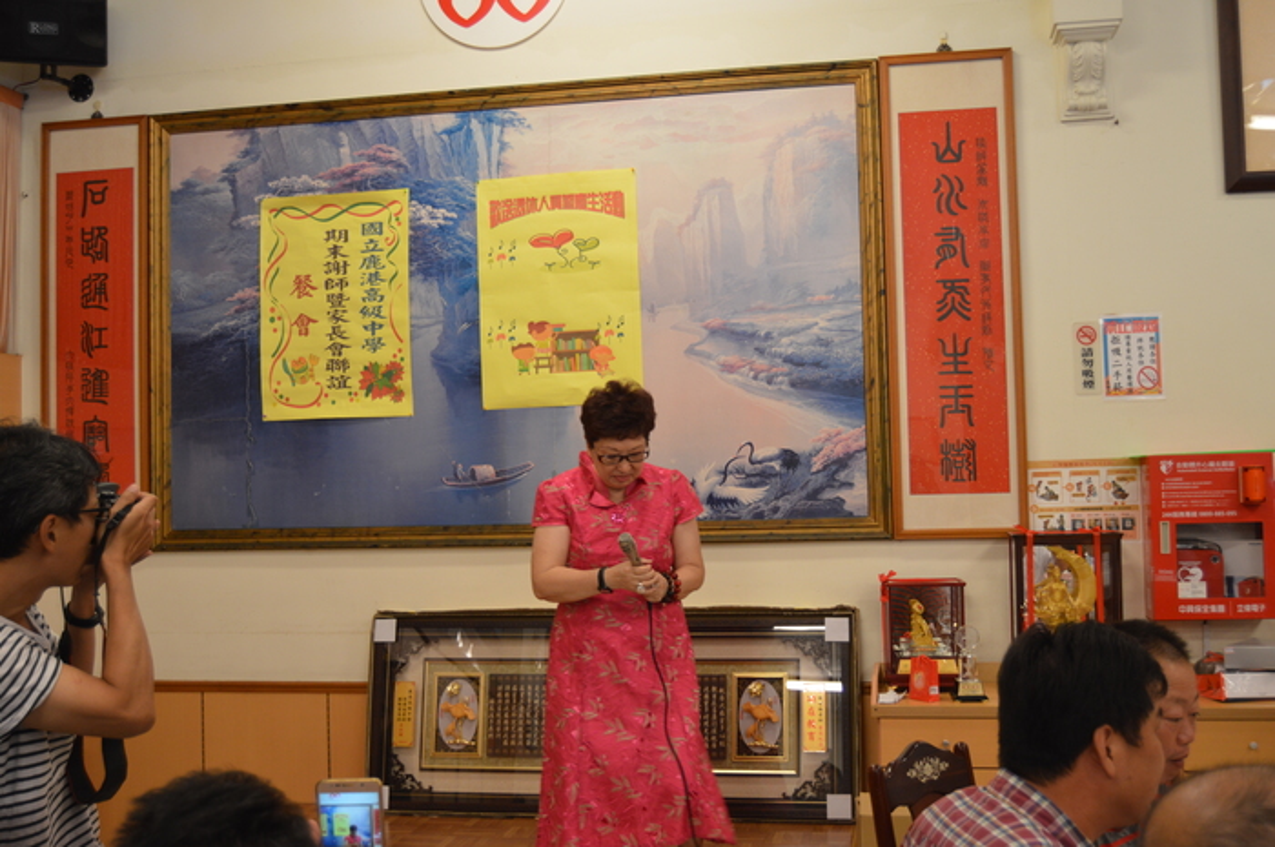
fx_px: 1380
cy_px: 424
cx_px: 638
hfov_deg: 49.6
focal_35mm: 39
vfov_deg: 34.1
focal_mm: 26
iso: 560
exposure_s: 1/60
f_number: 4
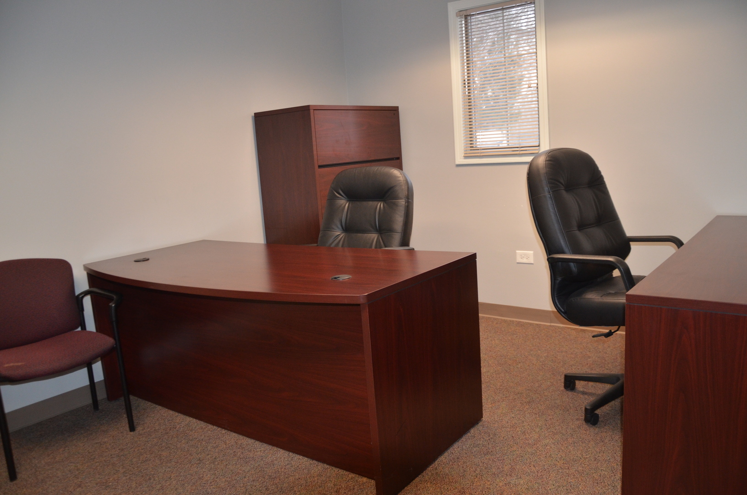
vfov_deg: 47.7
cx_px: 374
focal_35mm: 27
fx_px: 559
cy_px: 248
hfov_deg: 67.5
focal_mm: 18
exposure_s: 1/60
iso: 800
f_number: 3.5
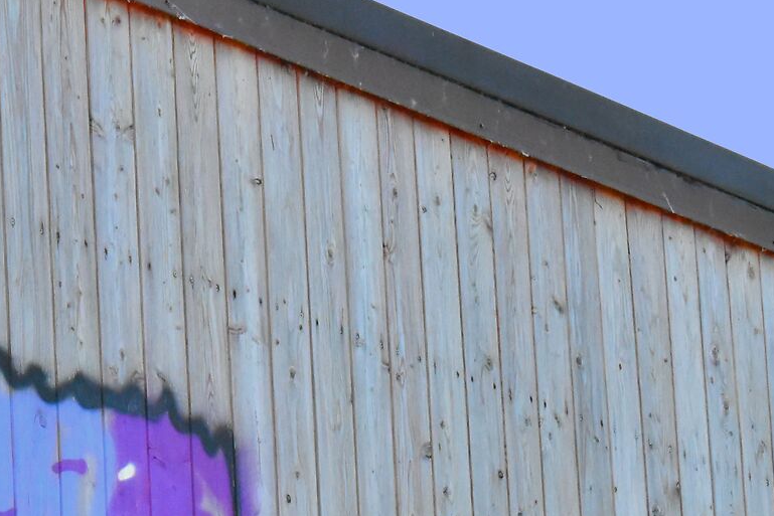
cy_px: 736
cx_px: 426
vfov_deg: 5.3
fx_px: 5538
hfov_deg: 8.0
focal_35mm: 258
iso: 4500
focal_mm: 55
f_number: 5.6
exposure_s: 1/4000
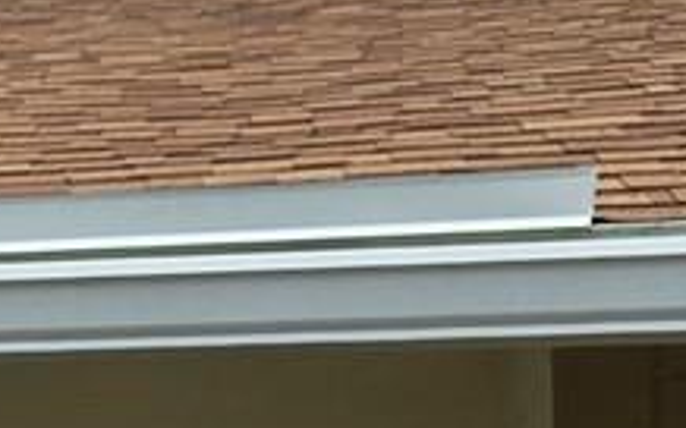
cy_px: 642
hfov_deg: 10.7
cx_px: -705
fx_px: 3345
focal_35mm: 179
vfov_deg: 7.2
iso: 80
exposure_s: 1/3788
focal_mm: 5.4
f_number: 1.8
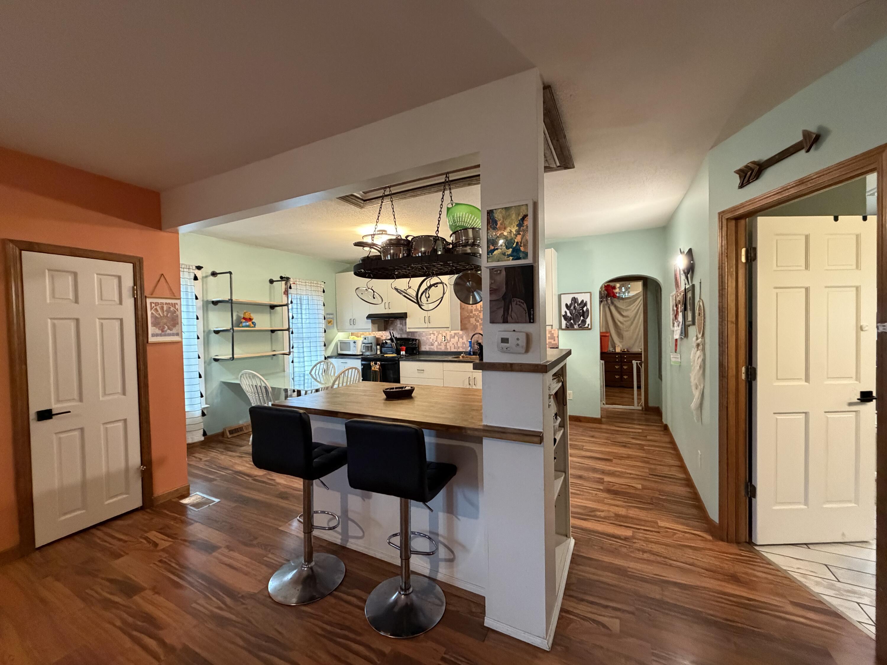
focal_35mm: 14
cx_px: 444
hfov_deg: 102.1
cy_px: 332
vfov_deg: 85.7
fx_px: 359
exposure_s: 1/60
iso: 640
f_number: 2.2
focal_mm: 2.22
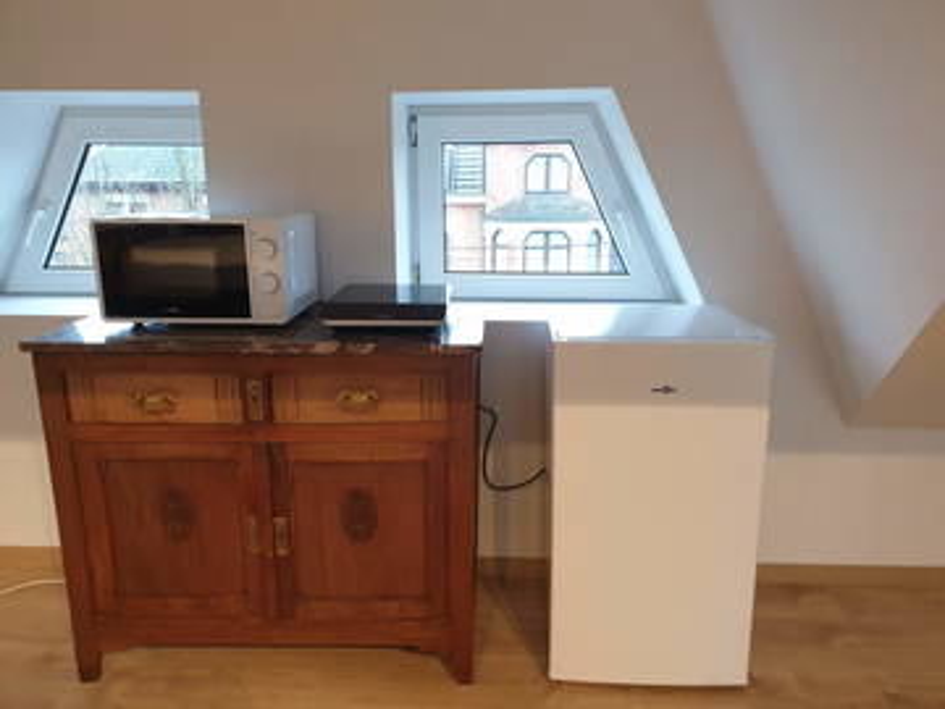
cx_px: 472
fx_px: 710
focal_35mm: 26
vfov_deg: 53.1
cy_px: 354
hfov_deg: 67.3
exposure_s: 1/33
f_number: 2.4
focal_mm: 4.3
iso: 320
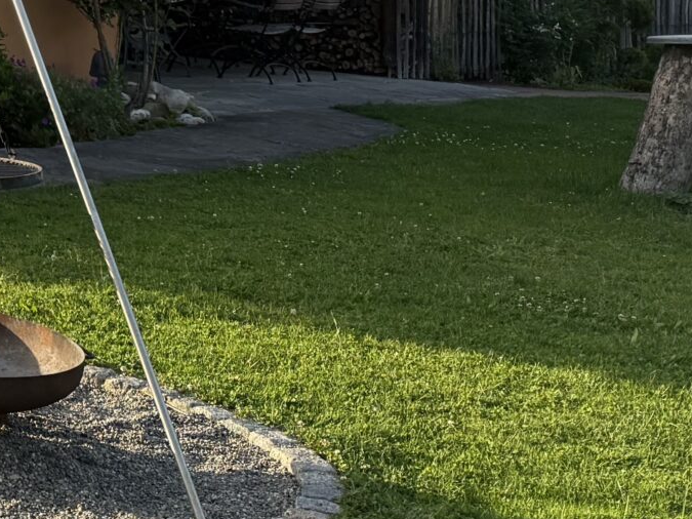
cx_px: -503
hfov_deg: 17.8
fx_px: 1819
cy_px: -115
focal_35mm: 91
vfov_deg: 15.6
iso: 100
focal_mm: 6.76
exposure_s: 1/2370
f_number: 1.78
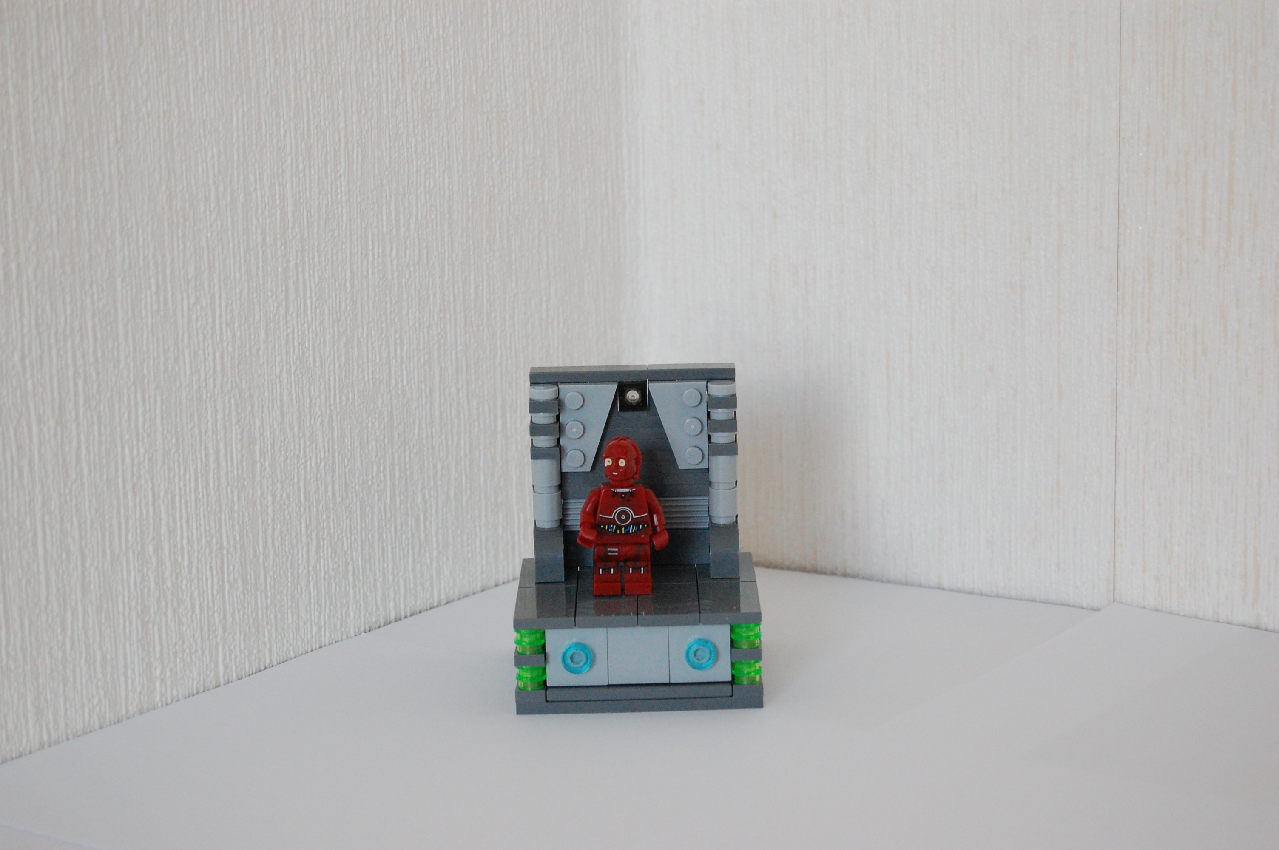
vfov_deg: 16.5
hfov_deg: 24.6
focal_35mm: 82
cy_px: 425
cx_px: 640
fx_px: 2928
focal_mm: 55
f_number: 5.6
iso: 1600
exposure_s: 1/200
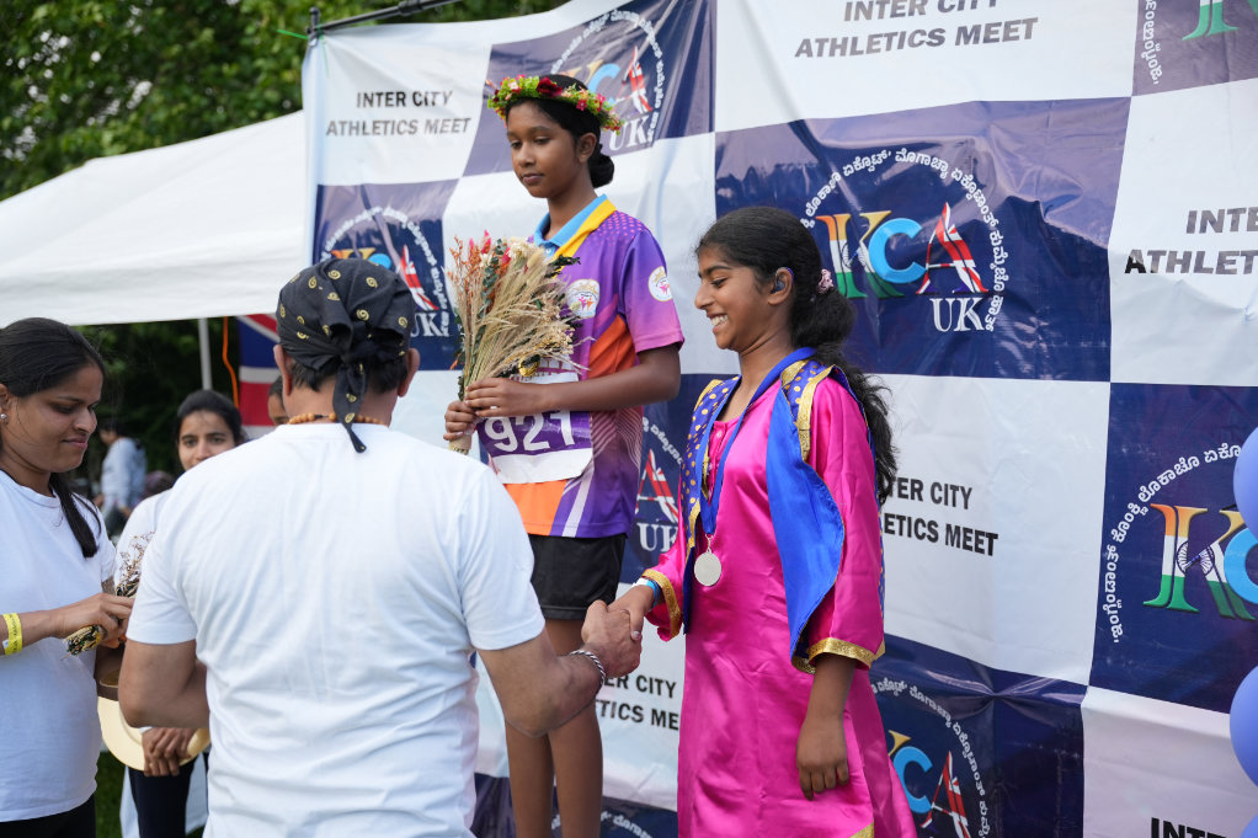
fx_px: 1359
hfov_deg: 49.7
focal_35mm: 39
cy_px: 419
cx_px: 629
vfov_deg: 34.3
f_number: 2.8
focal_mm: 38.9
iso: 250
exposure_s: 1/800
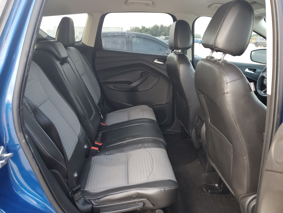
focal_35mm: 26
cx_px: 142
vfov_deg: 53.1
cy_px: 106
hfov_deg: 67.3
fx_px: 213
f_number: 1.5
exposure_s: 1/60.2
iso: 62
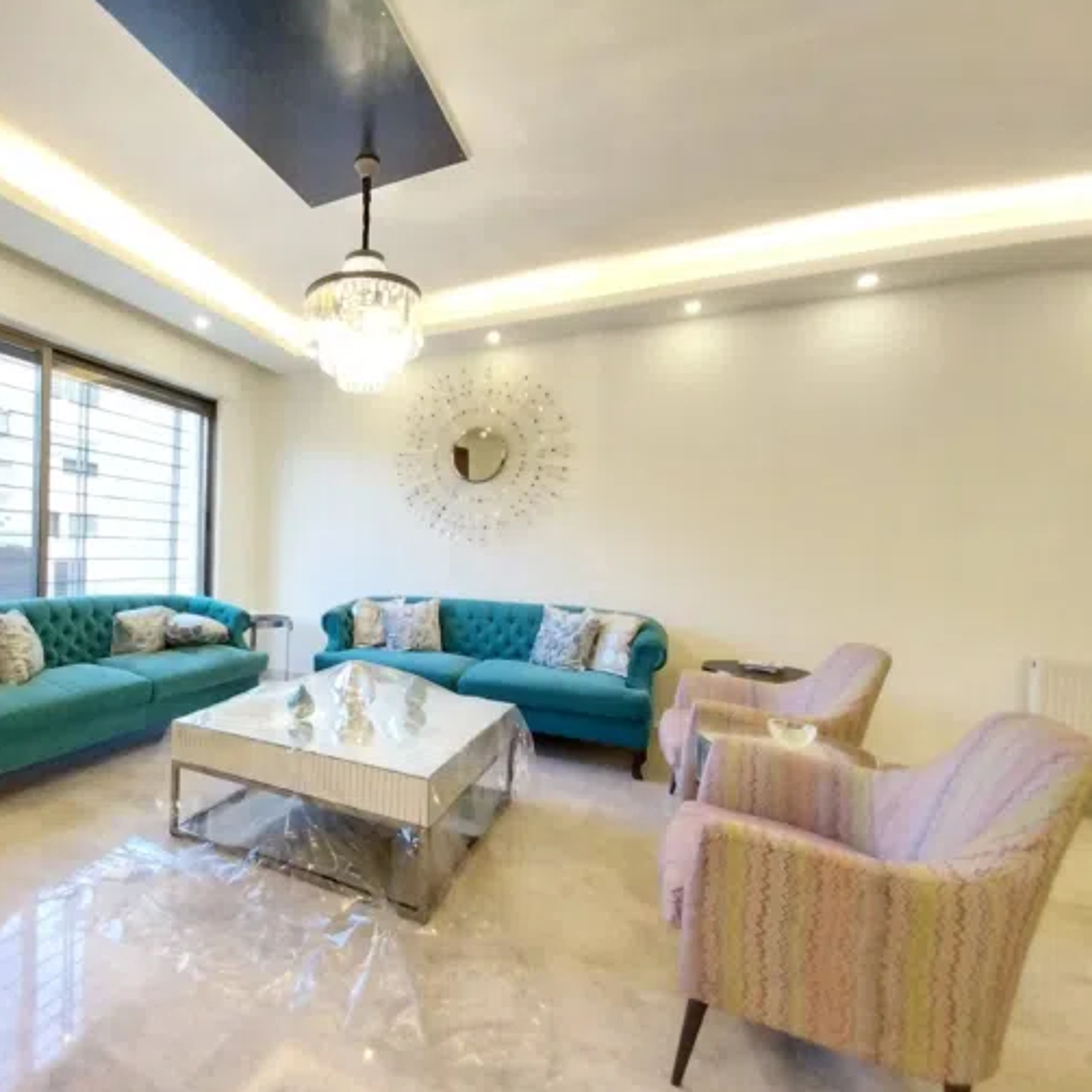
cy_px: 553
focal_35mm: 16
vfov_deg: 87.4
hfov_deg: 84.5
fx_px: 571
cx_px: 367
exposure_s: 1/33
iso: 200
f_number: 2.2
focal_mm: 1.3
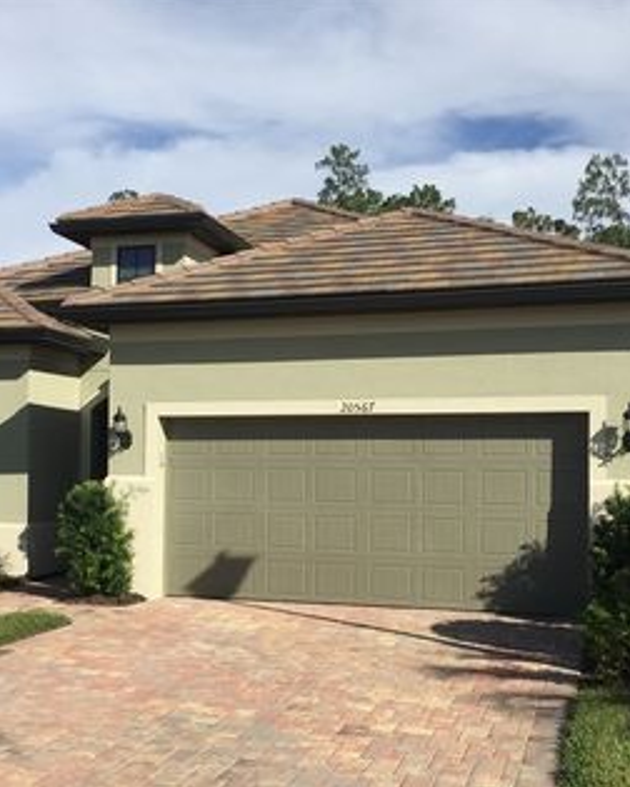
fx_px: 1049
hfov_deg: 33.4
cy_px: 461
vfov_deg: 41.0
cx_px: 260
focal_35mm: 45
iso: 32
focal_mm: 4.15
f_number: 2.2
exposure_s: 1/2825
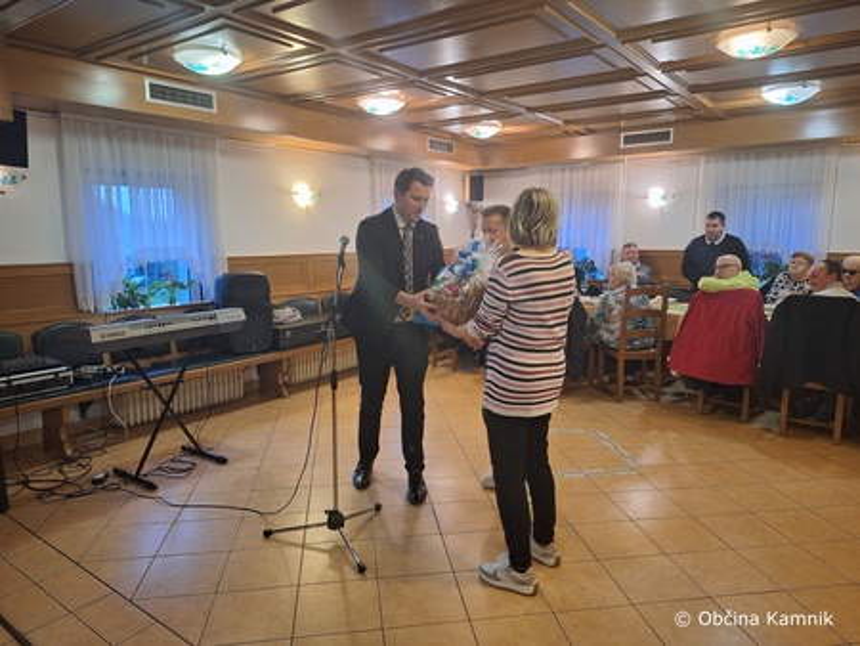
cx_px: 430
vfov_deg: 58.9
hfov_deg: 73.9
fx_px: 572
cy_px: 323
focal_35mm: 23
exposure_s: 1/33
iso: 250
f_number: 1.8
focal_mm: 5.54
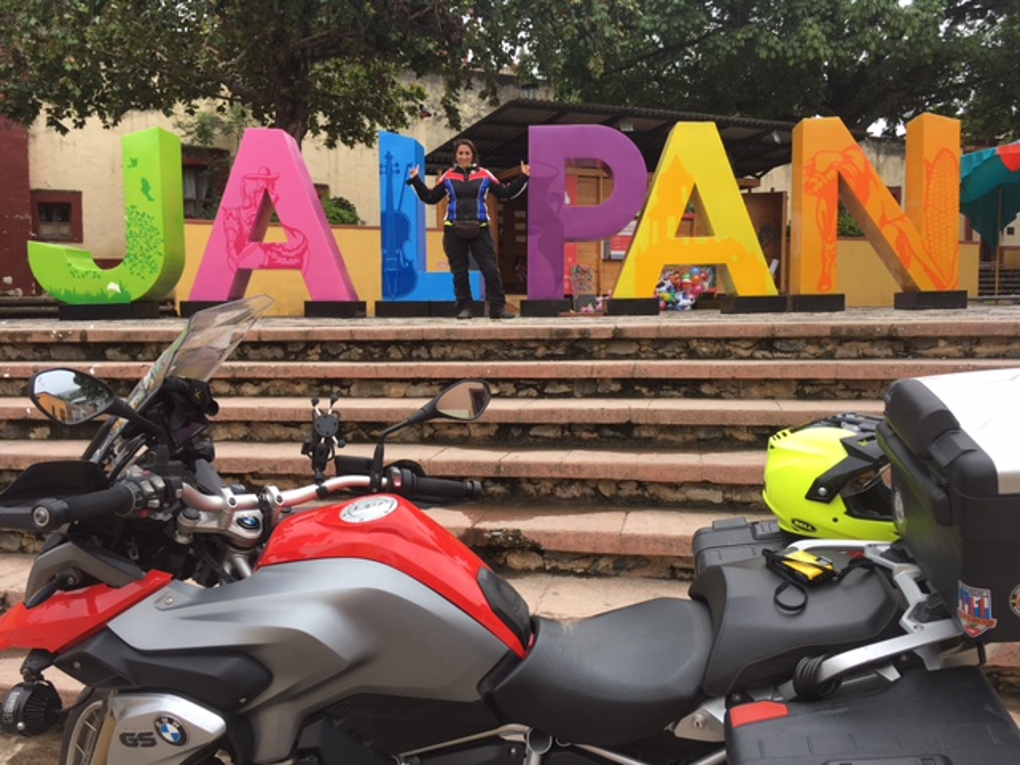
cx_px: 510
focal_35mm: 29
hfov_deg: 61.7
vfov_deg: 48.2
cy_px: 382
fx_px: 855
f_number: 2.2
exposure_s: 1/509
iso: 25
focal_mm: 4.15
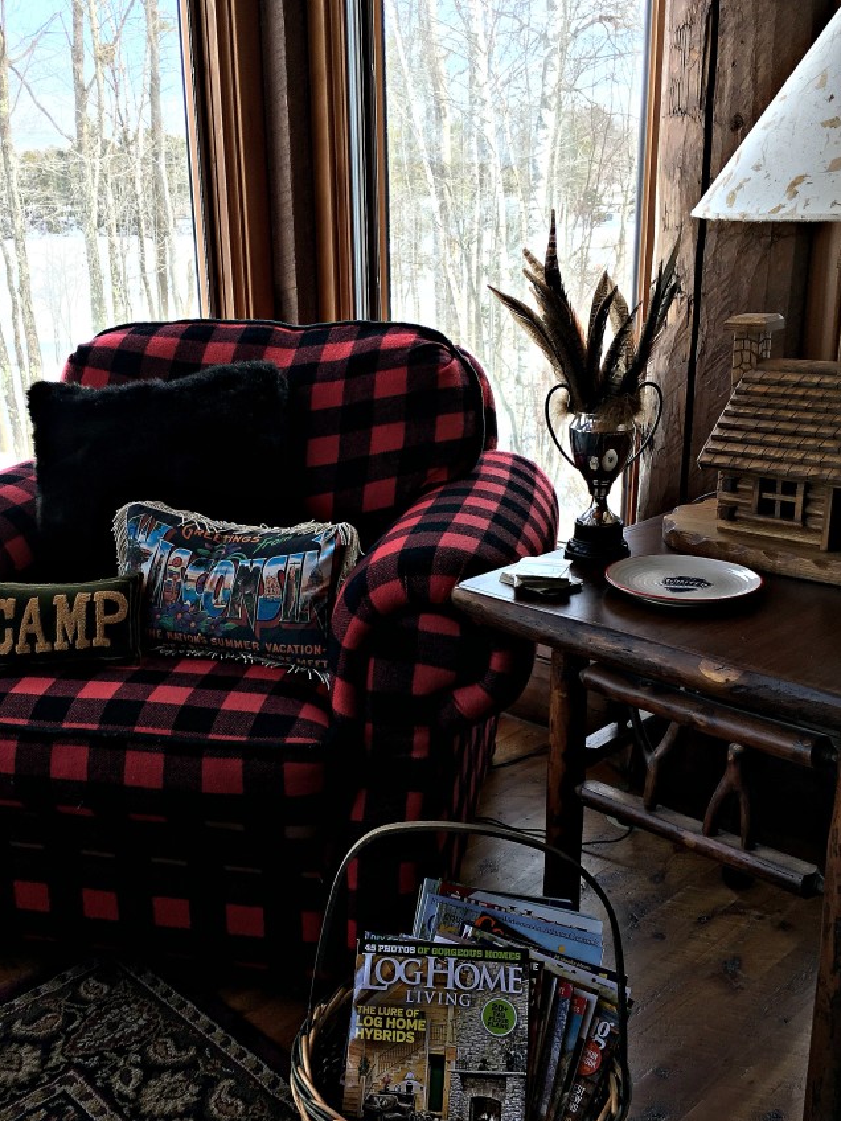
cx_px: 337
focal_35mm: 35
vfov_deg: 52.6
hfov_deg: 40.5
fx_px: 1134
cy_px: 603
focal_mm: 4.15
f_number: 2.2
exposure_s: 1/131
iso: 25
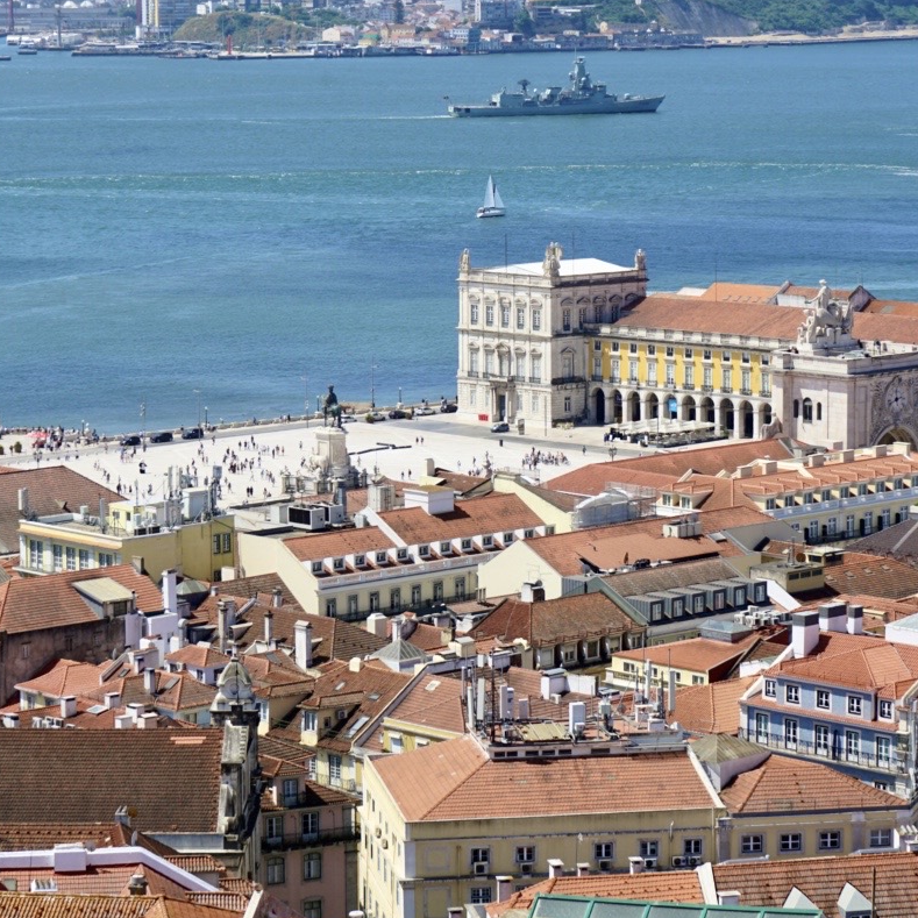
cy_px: 403
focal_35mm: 122
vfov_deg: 14.3
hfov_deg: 14.3
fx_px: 3660
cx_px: 518
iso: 100
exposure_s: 1/200
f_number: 11
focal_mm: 70
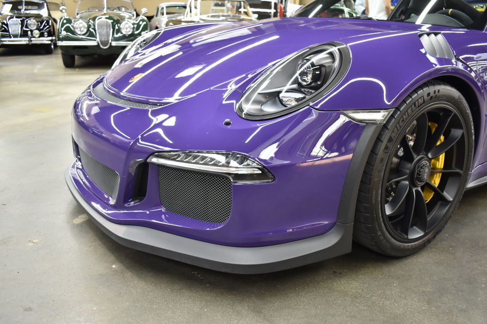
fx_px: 446
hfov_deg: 57.2
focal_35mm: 33
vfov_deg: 39.9
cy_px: 162
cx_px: 244
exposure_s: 1/30
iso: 800
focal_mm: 22
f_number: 3.8
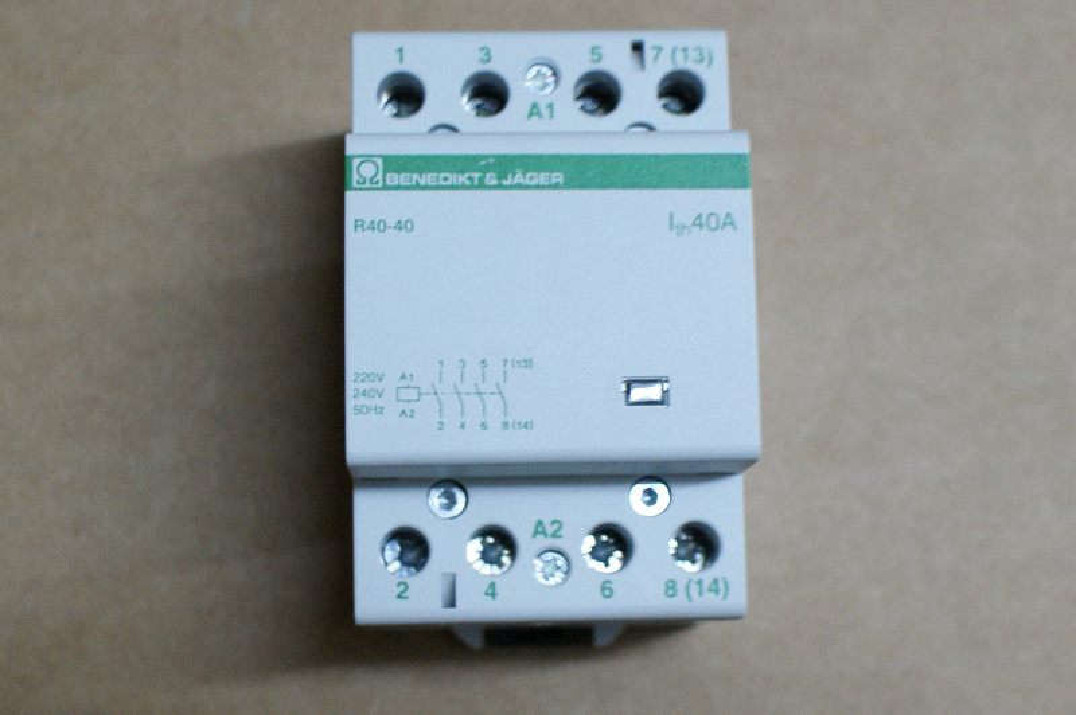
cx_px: 538
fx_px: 896
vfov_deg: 43.5
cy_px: 358
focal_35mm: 30
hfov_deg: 62.0
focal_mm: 20
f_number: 4
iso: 400
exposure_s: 1/30
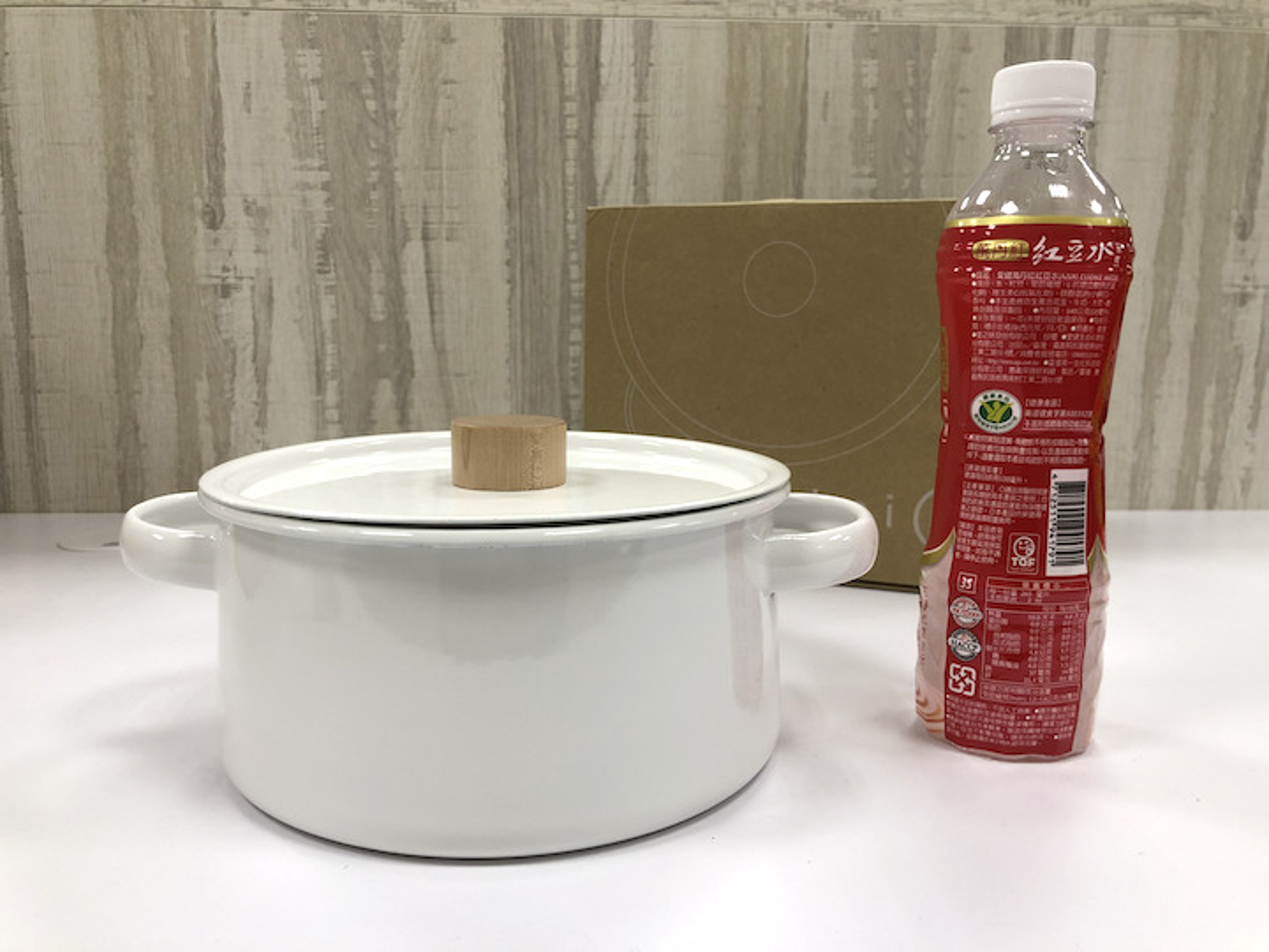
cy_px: 476
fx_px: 1026
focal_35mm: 28
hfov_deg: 63.4
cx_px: 634
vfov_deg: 49.7
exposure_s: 1/40
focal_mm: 4
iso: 25
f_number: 1.8
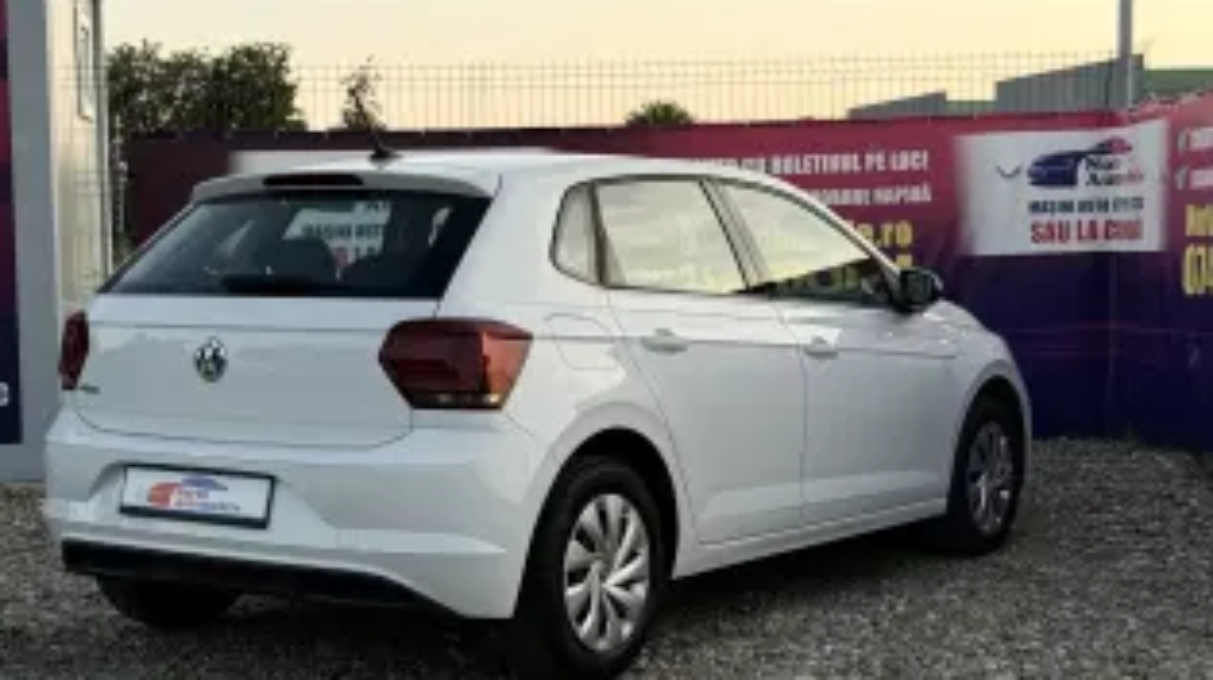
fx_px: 1928
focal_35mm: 60
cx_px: 568
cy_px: 417
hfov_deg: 34.9
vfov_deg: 20.0
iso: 80
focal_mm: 6.76
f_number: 1.78
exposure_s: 1/675
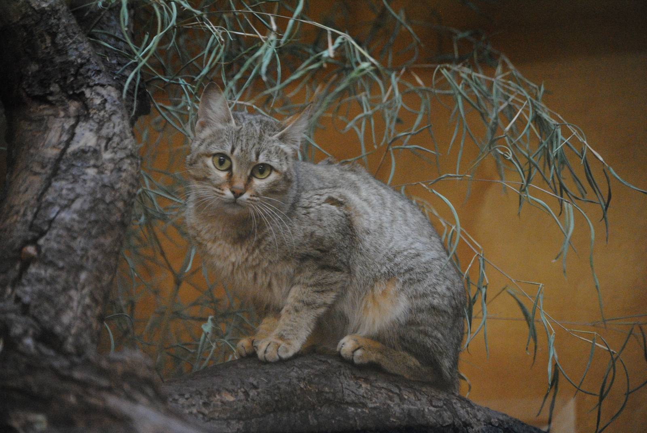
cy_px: 216
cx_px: 324
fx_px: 2699
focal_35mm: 150
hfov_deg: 13.7
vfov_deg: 9.2
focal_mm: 100
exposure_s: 1/30
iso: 1600
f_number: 4.8
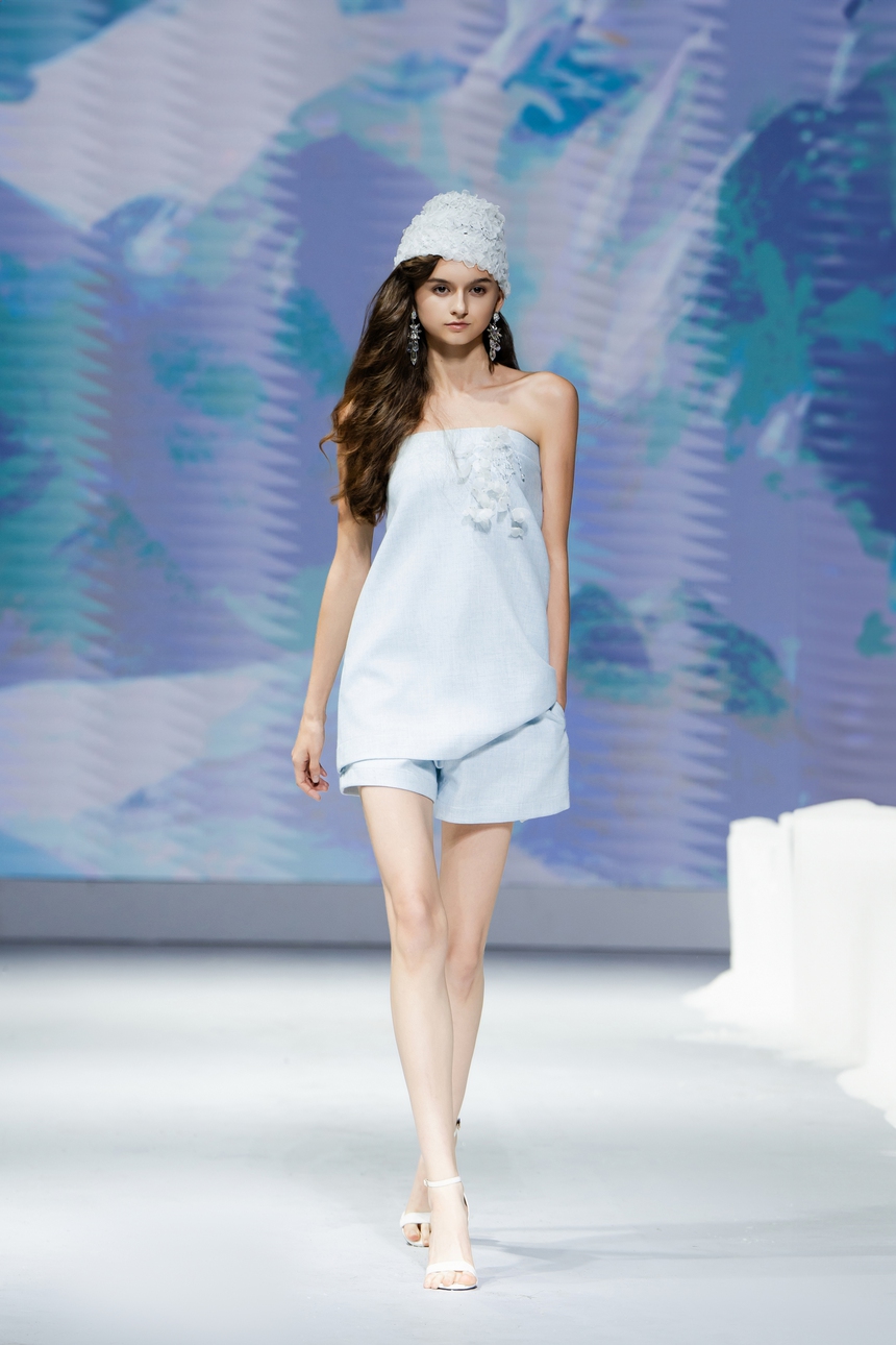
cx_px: 448
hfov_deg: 6.8
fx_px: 7541
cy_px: 672
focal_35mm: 202
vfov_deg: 10.2
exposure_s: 1/800
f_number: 3.5
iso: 800
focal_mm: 135
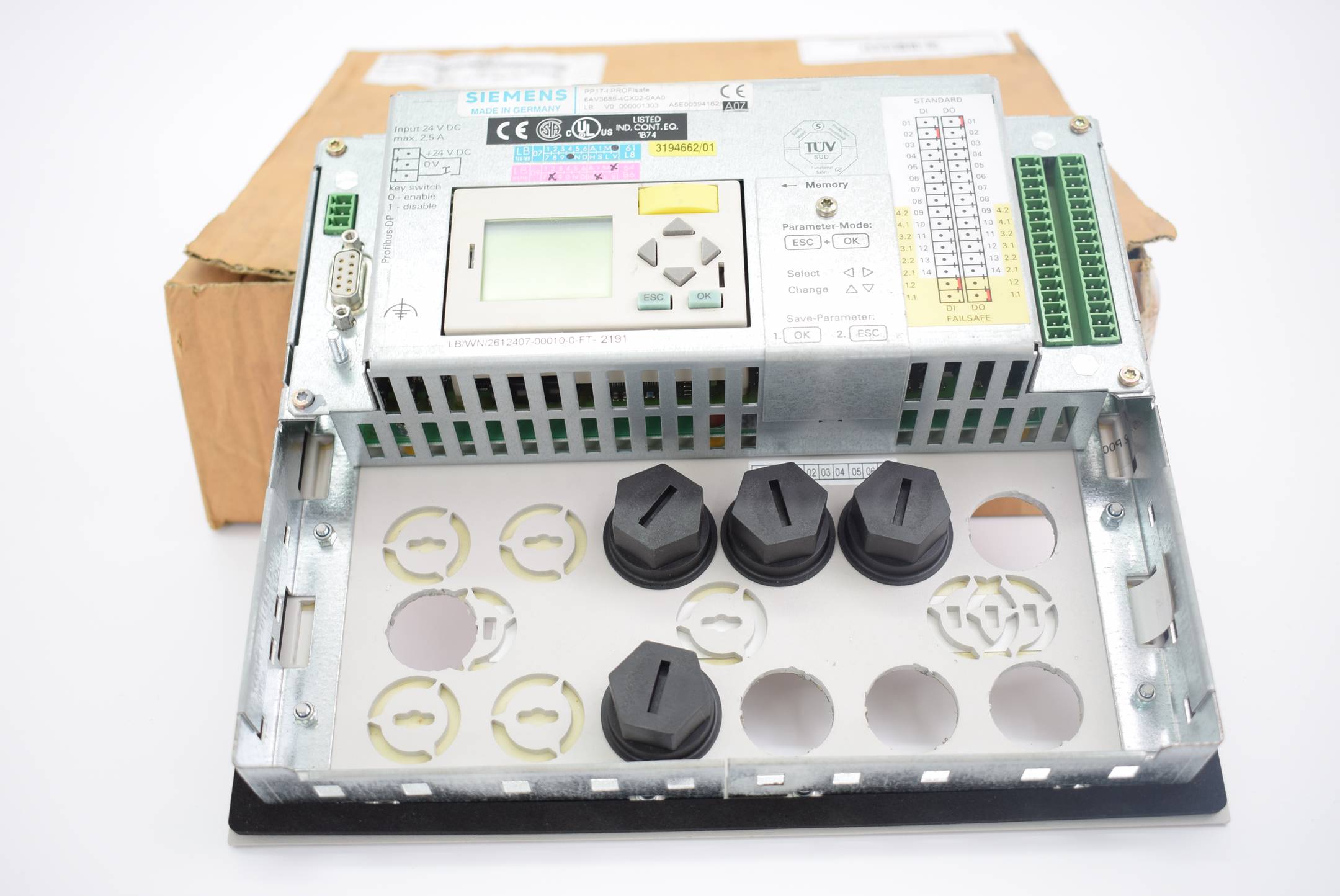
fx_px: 1509
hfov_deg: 47.9
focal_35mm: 40
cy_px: 448
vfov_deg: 33.1
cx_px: 670
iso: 180
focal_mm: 27
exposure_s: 1/45
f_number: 4
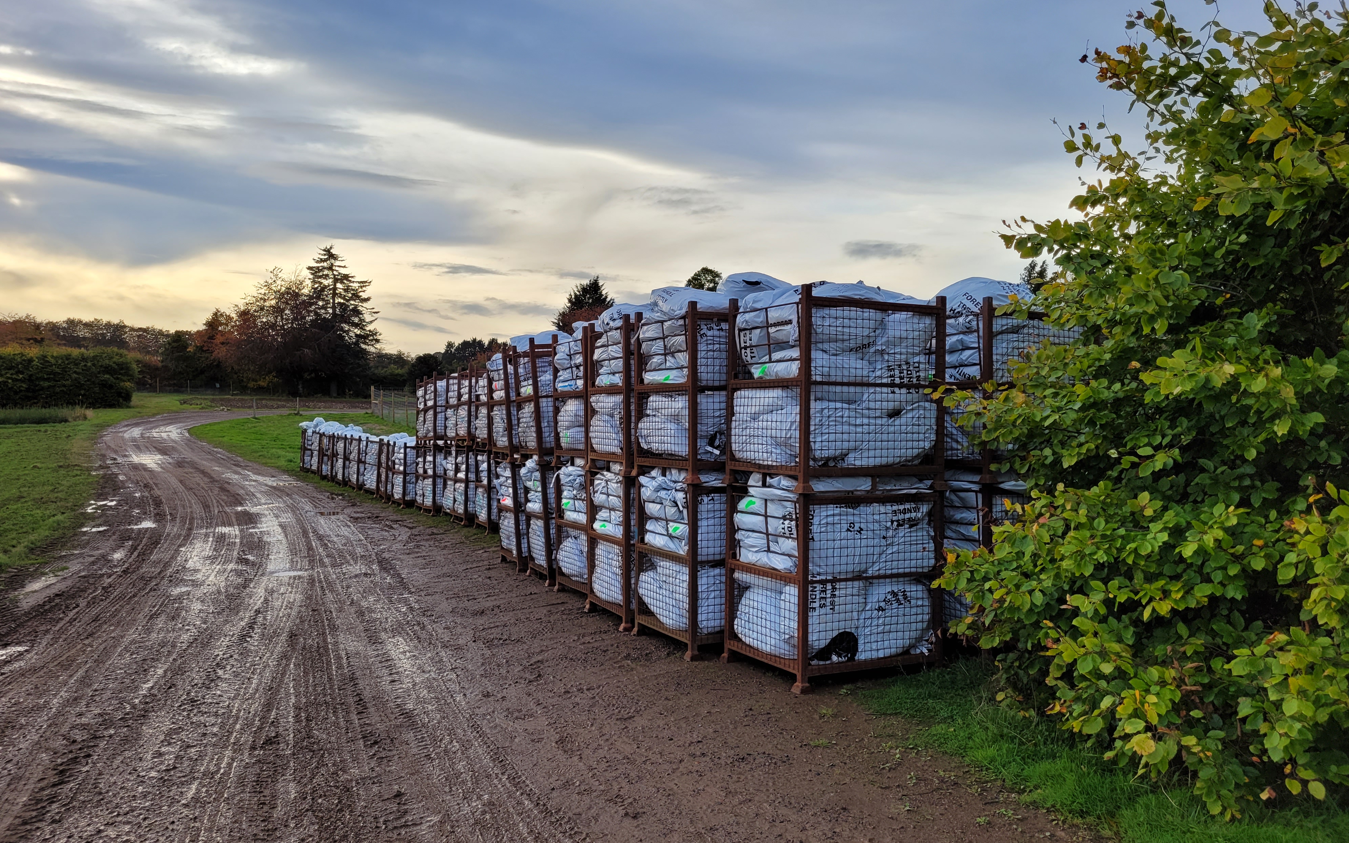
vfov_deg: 44.5
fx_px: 1029
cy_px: 447
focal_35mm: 28
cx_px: 668
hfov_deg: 66.5
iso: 40
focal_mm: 5.4
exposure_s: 1/798
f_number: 1.8
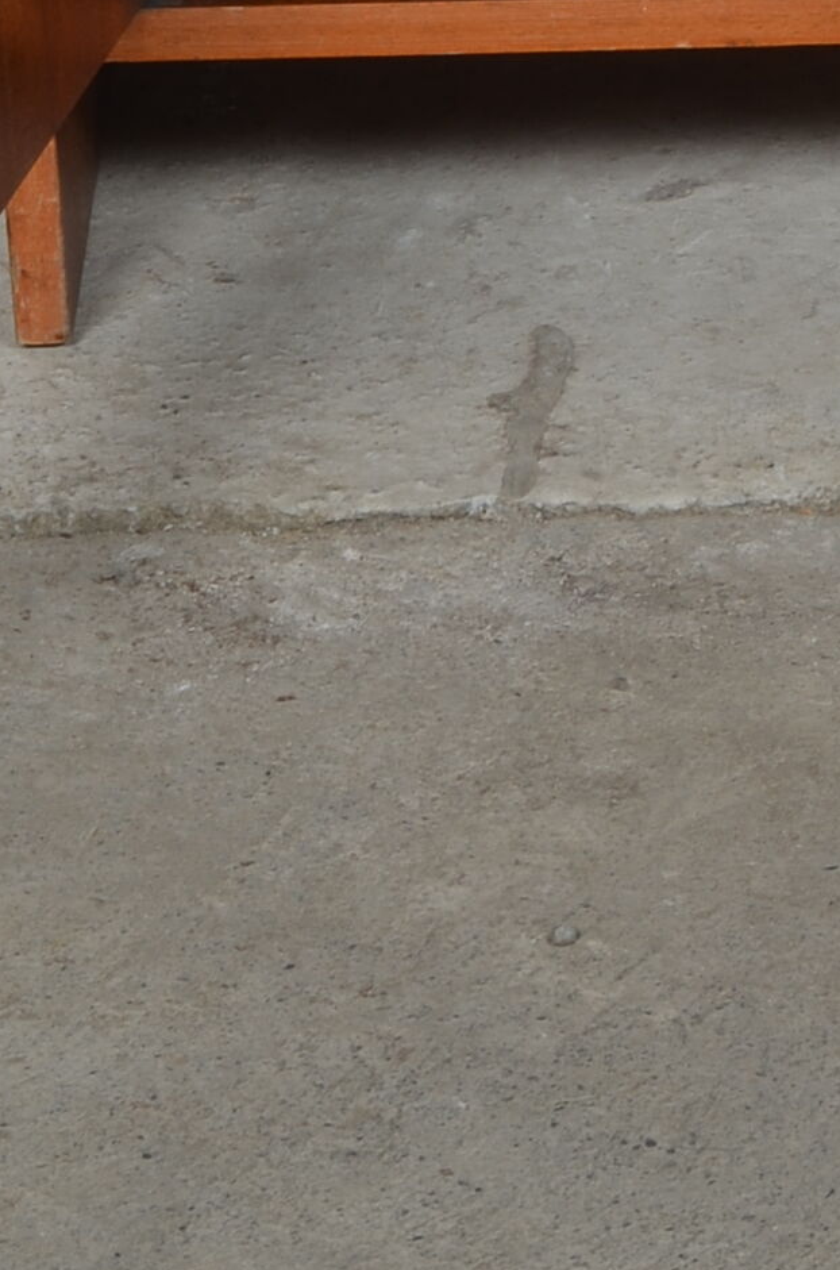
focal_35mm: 295
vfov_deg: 6.8
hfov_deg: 4.6
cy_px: -1179
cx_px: 1080
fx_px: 10378
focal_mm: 50
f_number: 11
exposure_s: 1/125
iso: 100
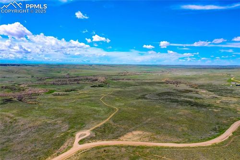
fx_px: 187
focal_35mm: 28
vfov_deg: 46.4
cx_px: 120
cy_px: 80
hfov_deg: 65.5
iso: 100
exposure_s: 1/500
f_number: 5.6
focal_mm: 10.26
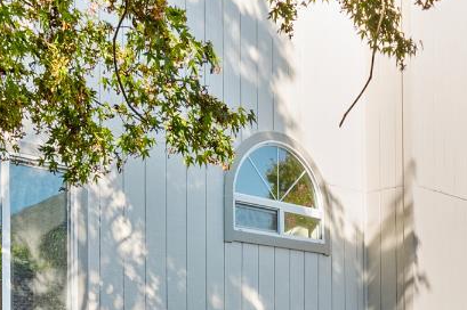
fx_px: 713
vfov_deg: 23.5
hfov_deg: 35.7
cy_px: 316
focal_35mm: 55
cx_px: 330
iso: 100
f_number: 8
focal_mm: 10
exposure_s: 1/125
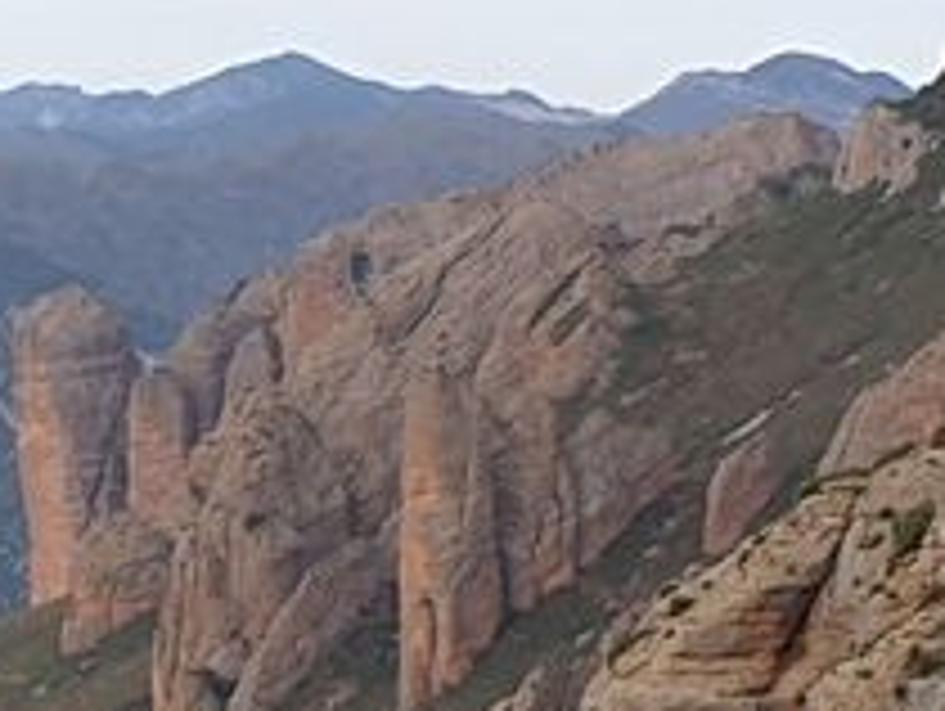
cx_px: -351
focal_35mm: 99
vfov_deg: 14.7
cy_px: 760
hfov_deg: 18.2
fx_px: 2706
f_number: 2.4
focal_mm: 4.3
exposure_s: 1/876
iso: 50
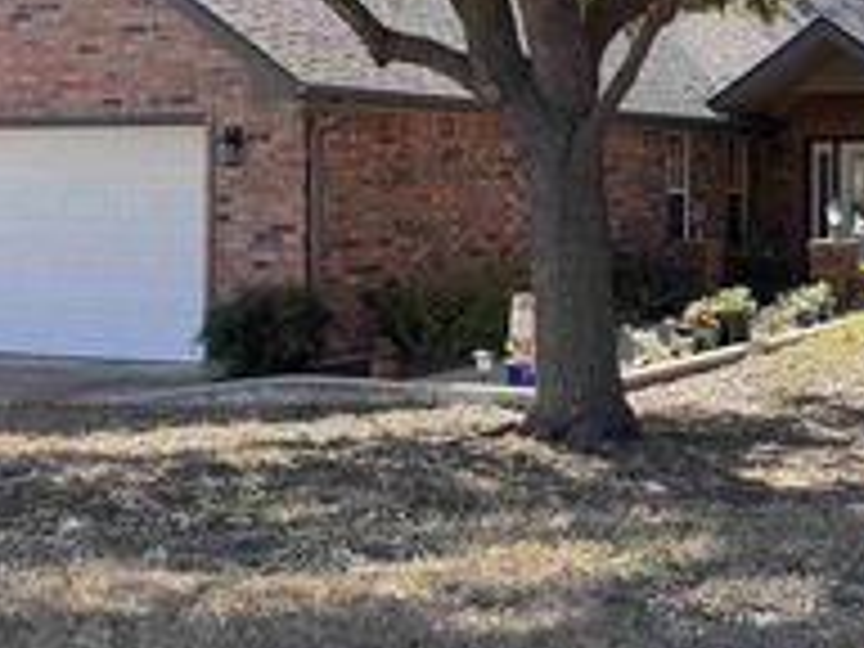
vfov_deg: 22.8
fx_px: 1597
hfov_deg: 29.4
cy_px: 184
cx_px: 716
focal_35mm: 64
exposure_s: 1/739
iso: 80
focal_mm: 6.76
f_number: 1.78
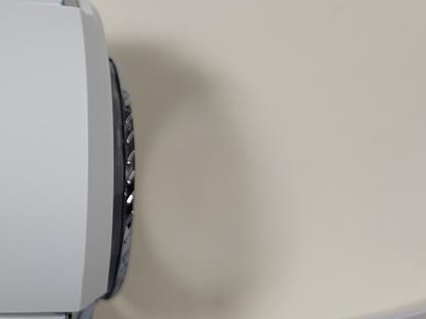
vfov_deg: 16.2
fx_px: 1120
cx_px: -12
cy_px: 98
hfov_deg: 20.7
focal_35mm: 91
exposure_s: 1/105
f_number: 1.85
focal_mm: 6.78
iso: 50
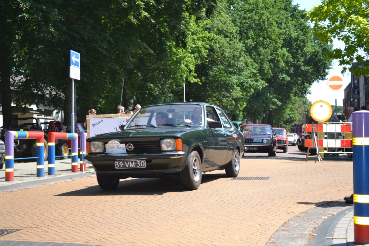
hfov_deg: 36.9
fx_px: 554
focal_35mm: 54
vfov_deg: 25.1
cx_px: 184
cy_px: 123
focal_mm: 36
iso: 100
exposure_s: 1/200
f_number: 5.6
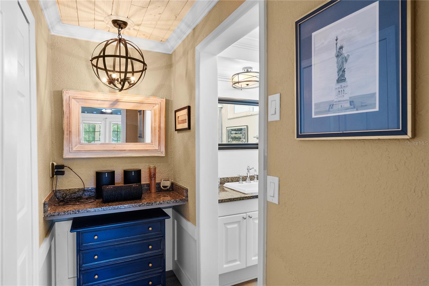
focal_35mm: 20
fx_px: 244
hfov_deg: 82.6
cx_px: 214
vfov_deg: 60.7
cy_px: 143
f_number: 8
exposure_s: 1/40
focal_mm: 20.5
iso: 640
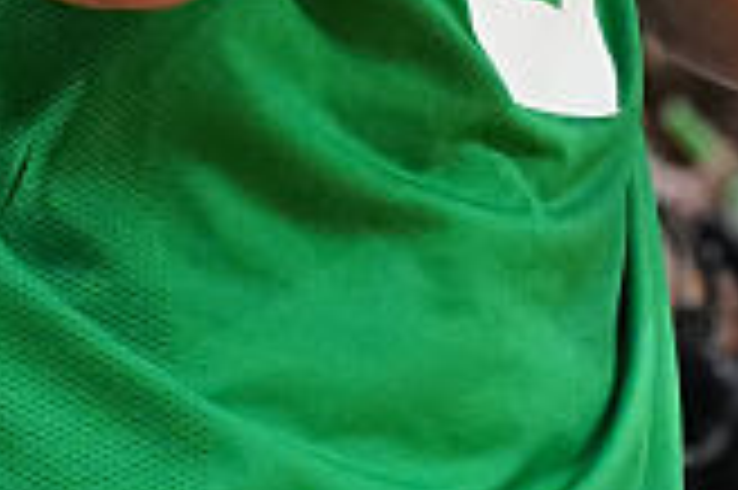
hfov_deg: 7.7
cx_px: 351
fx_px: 5509
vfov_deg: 4.9
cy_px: -856
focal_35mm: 269
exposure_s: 1/800
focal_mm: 43
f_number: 4.5
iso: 5000
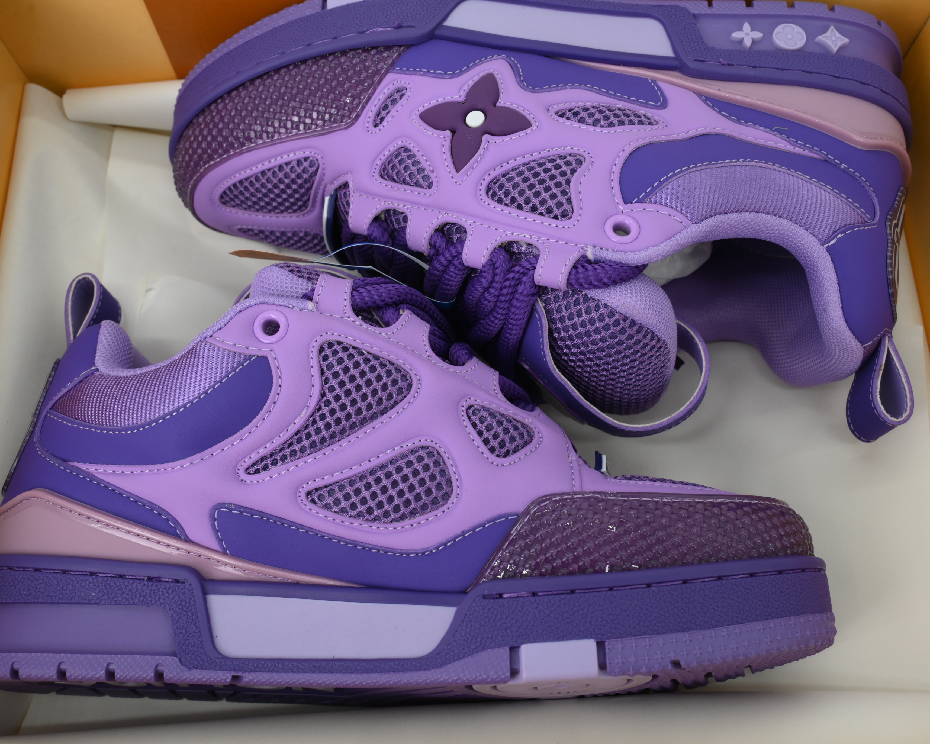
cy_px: 372
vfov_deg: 42.2
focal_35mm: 35
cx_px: 460
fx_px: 963
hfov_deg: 51.5
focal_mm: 31
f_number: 11
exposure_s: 1/80
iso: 400
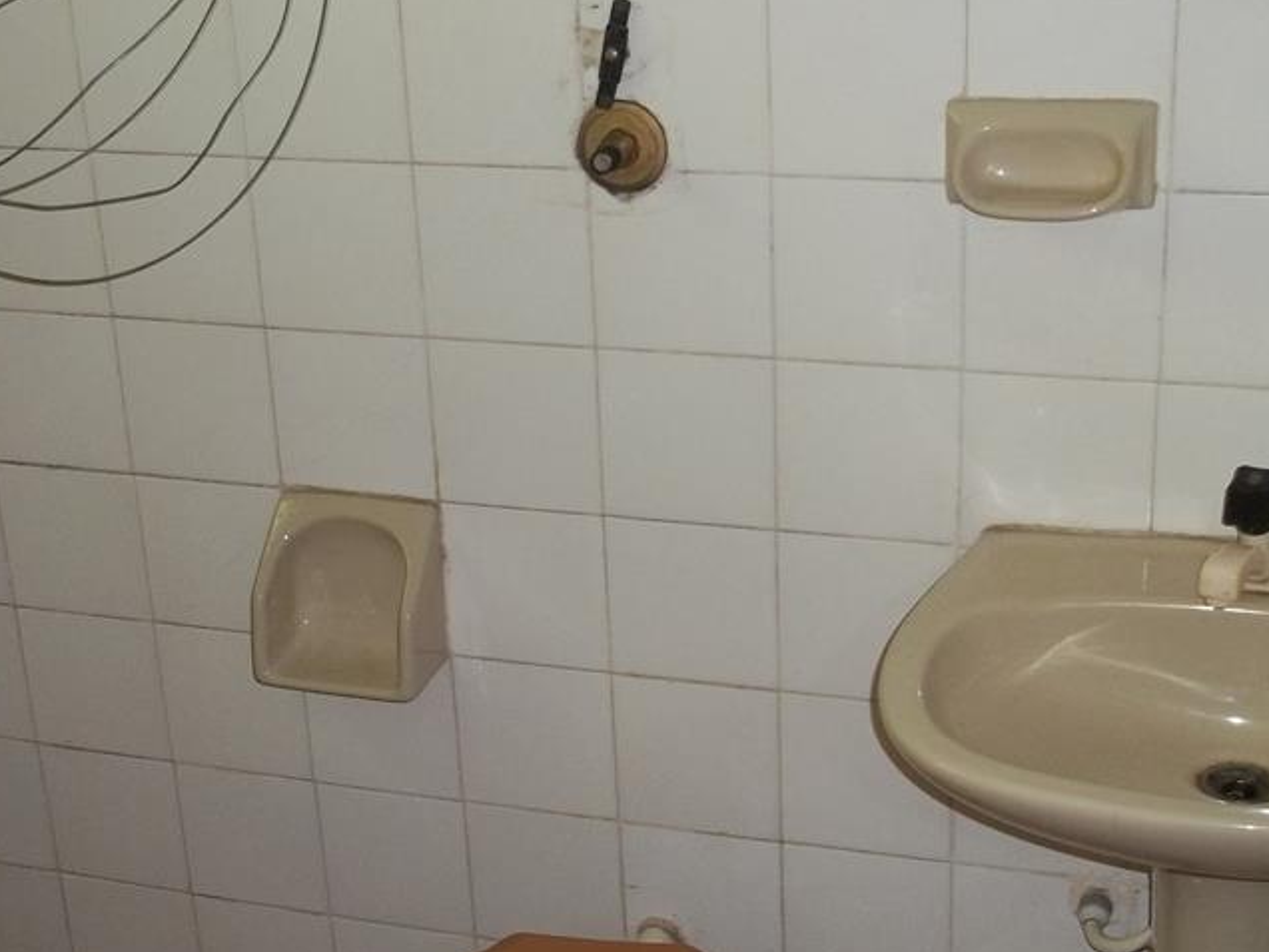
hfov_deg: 33.2
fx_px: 2126
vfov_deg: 25.2
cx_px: 551
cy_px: 499
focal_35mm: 58
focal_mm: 6.5
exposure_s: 1/30
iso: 160
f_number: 3.1
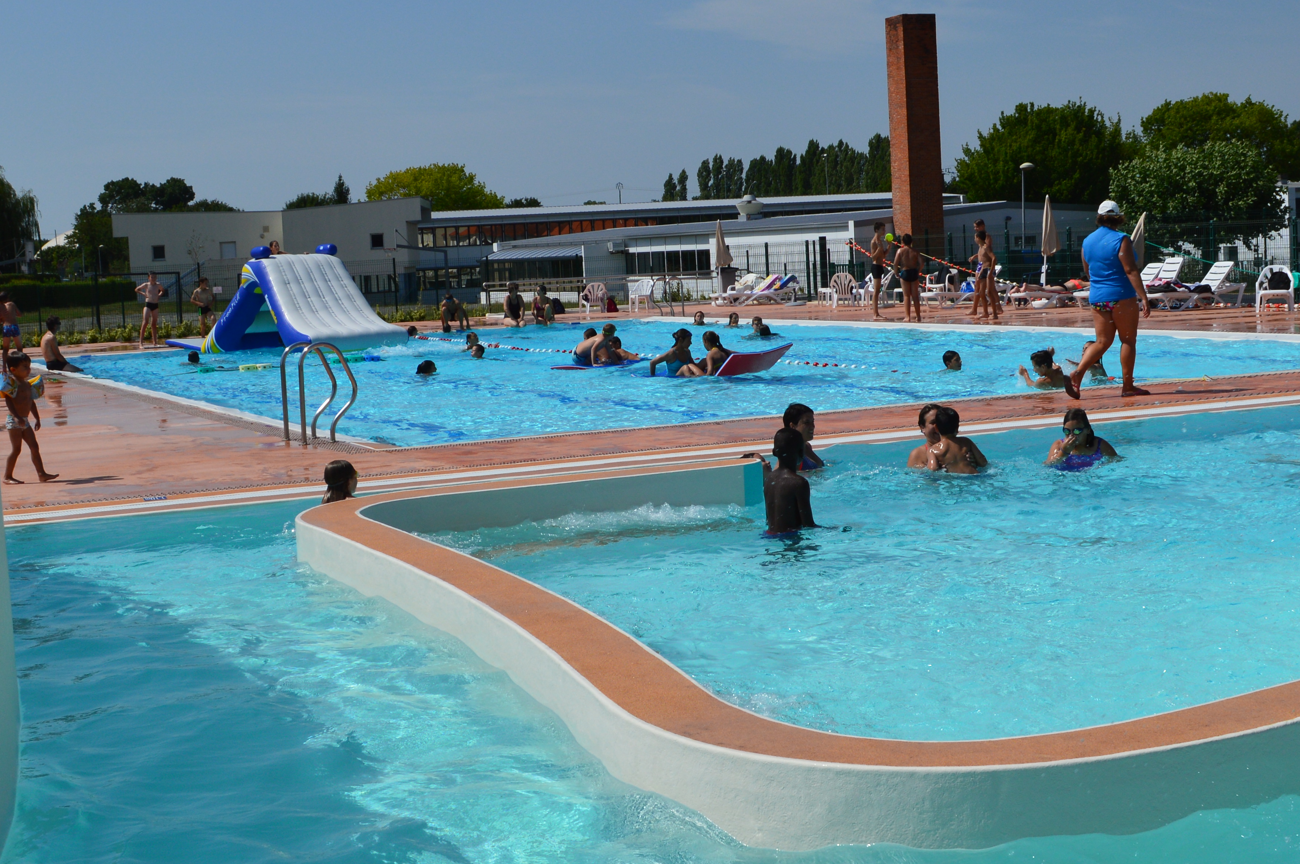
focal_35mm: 58
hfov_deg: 34.5
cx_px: 660
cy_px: 416
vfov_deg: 23.3
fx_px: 2093
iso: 160
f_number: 11
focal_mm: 22
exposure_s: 1/500
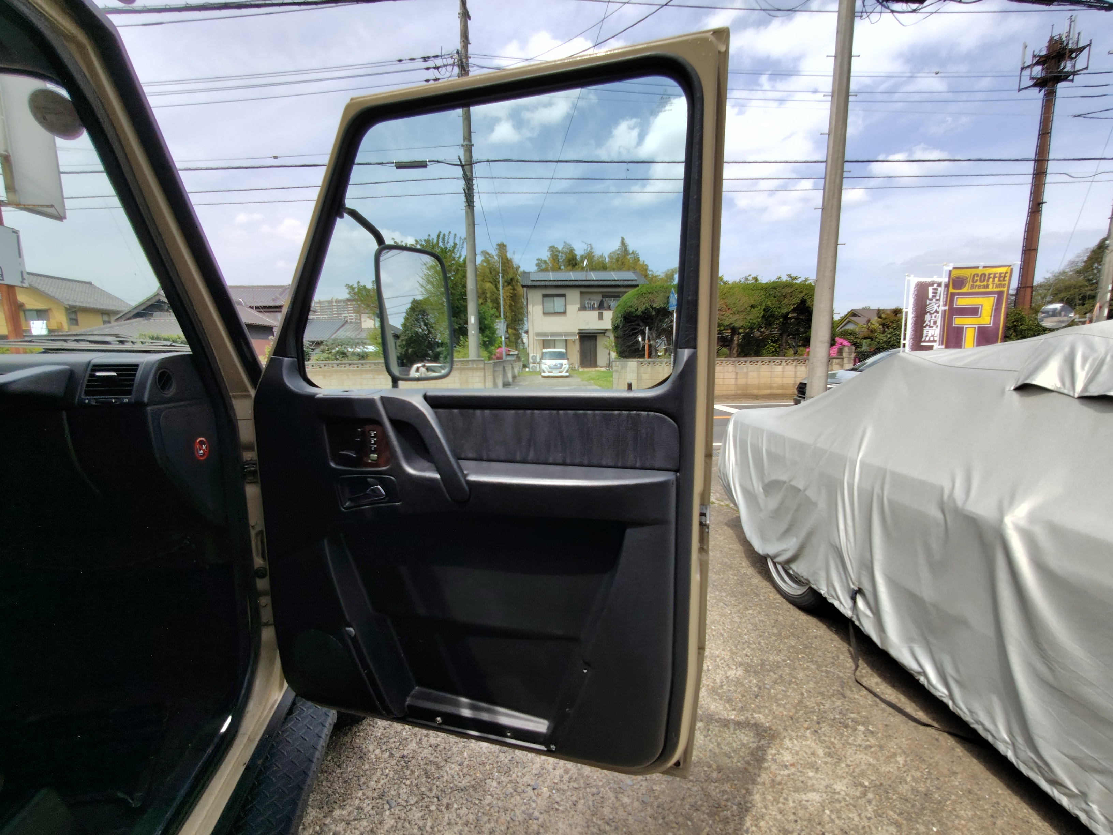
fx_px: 482
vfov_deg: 81.7
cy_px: 418
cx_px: 556
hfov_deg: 98.2
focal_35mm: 15
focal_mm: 1.6
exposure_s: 1/777
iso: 50
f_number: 2.4
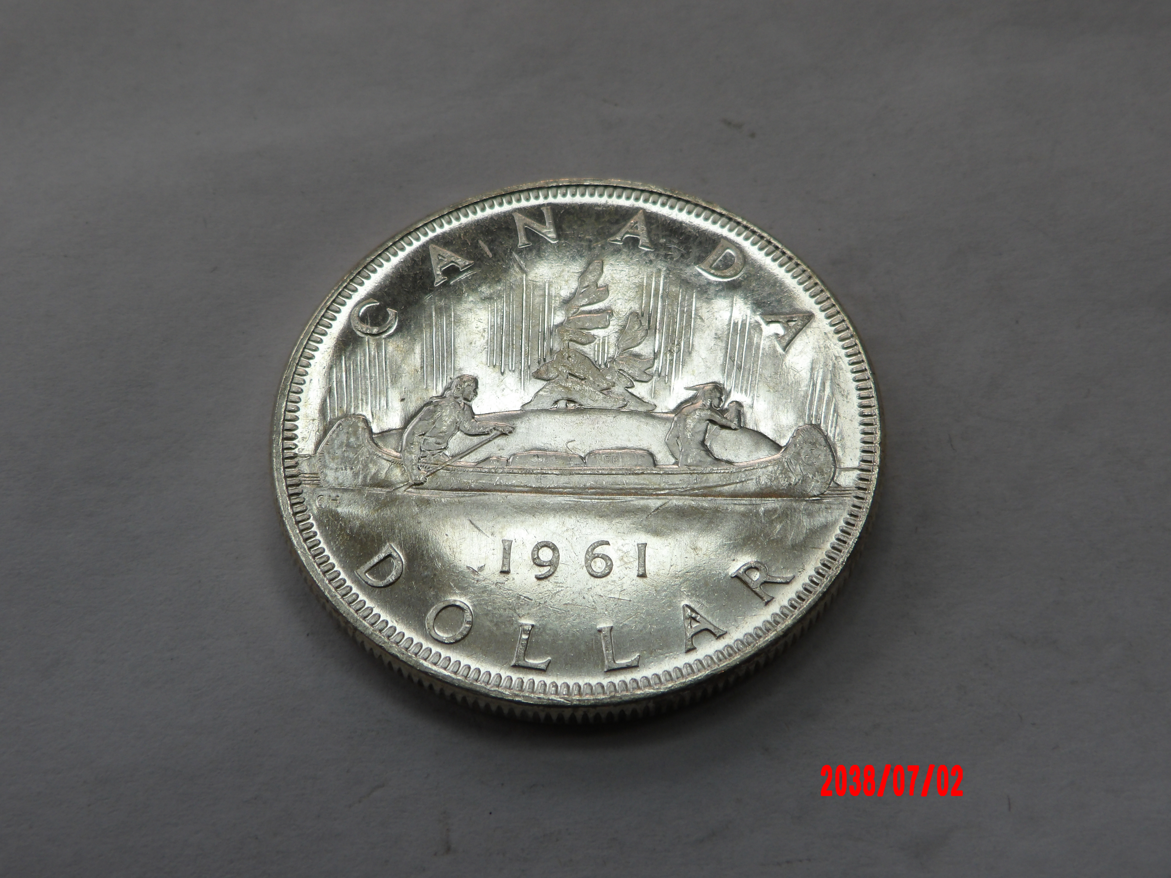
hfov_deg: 44.8
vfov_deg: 34.3
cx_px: 586
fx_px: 1421
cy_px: 439
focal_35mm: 42
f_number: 4.9
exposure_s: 1/150
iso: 100
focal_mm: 7.6
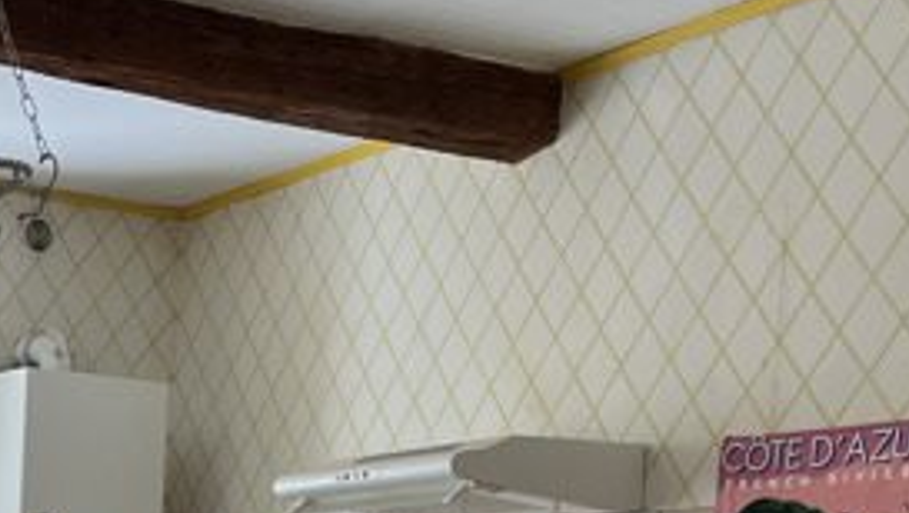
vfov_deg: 13.8
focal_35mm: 83
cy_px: 760
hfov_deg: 23.6
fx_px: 2002
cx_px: -143
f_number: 1.6
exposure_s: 1/100
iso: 80
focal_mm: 5.1
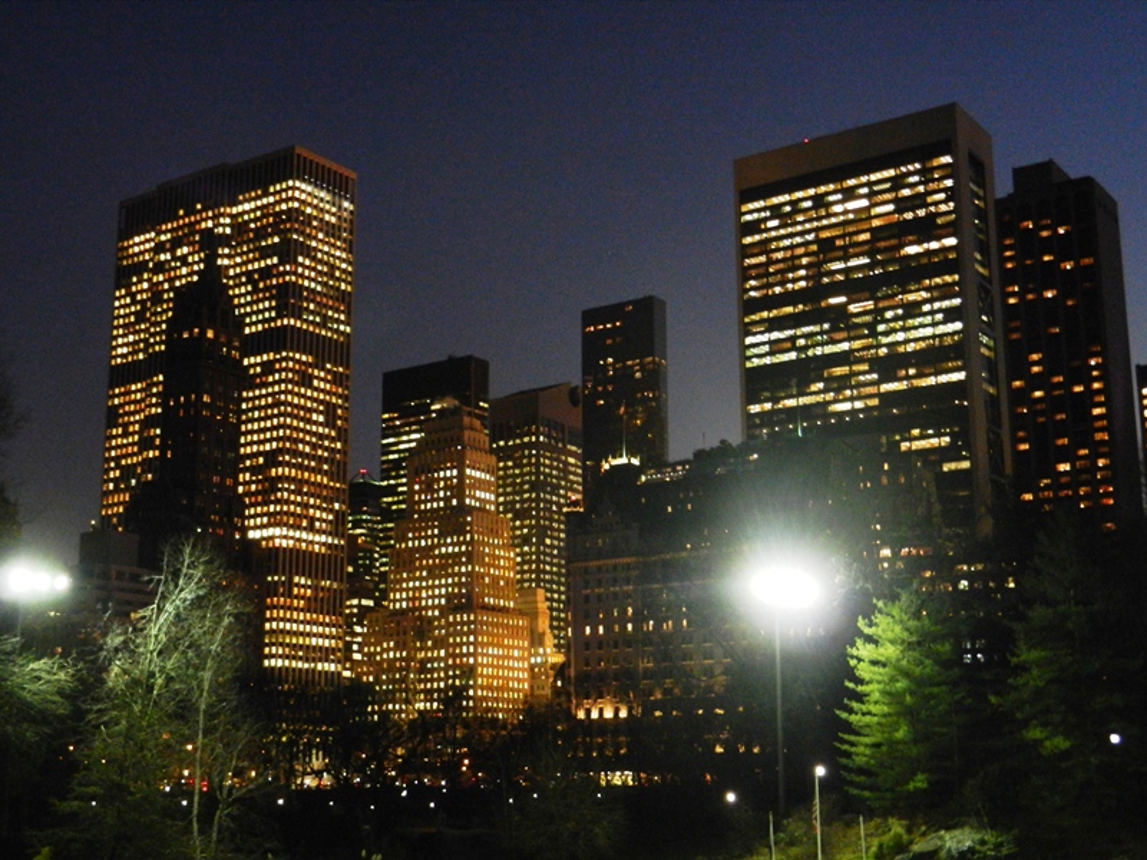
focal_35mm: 45
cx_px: 574
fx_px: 1491
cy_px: 430
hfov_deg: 42.1
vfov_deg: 32.2
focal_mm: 8.2
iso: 360
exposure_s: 1/15
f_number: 4.2
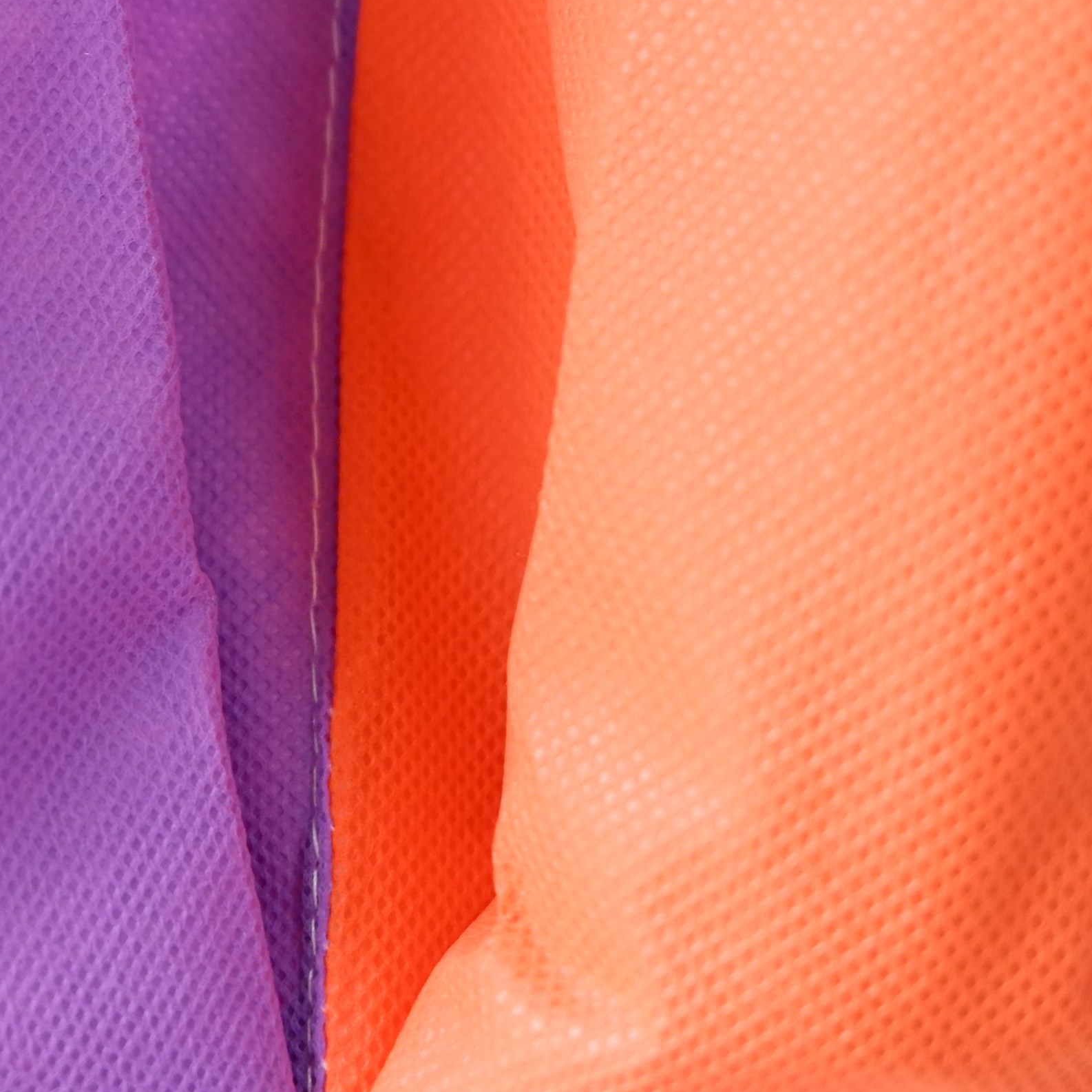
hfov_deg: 23.8
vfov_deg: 24.0
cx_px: 330
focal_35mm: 72
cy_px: 543
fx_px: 2570
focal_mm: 37.1
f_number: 5.3
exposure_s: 1/42
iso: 3200
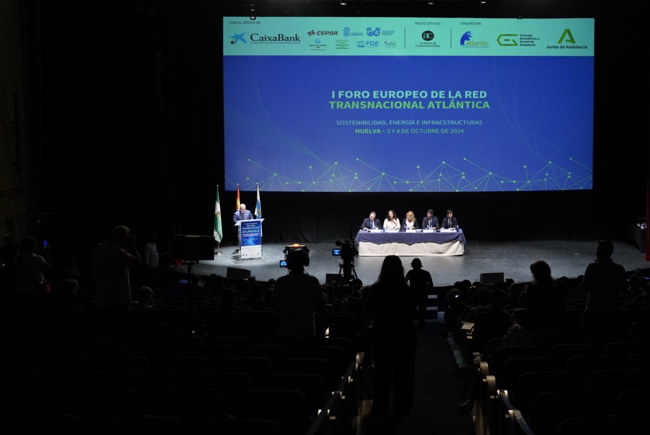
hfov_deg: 42.3
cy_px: 156
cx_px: 419
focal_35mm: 46
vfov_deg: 29.1
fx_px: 831
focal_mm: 34
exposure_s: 1/100
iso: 3200
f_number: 2.8
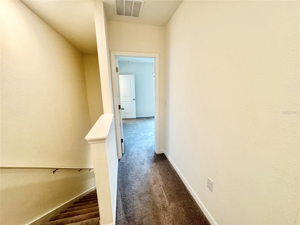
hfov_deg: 102.1
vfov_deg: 85.7
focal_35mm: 14
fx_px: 121
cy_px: 112
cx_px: 150
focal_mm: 2.22
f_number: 2.2
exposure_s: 1/120
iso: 320
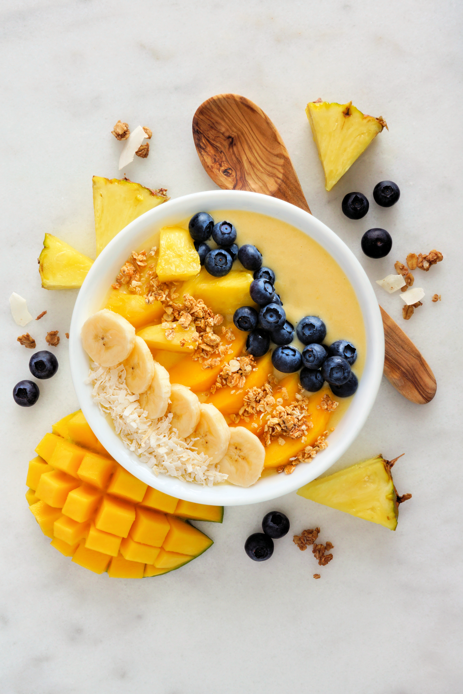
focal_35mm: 42
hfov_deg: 31.9
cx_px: 232
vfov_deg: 46.4
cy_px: 347
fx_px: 810
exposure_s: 1.6
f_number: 14
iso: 100
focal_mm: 28
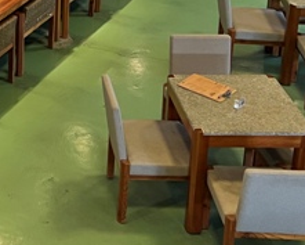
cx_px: -44
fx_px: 831
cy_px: -94
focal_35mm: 92
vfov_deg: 15.7
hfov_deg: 19.8
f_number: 1.5
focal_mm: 5.7
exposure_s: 1/60
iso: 200
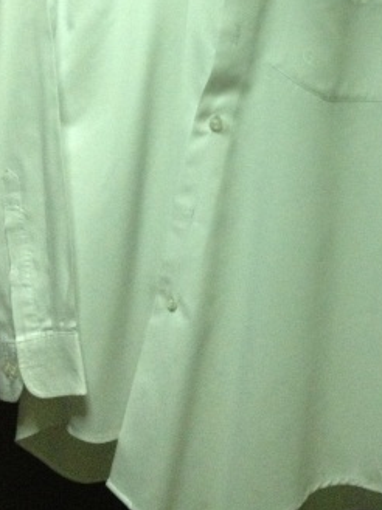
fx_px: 1047
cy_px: 66
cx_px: 270
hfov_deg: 20.6
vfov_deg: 26.6
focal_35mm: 71
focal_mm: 4.28
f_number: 2.4
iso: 400
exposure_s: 1/20
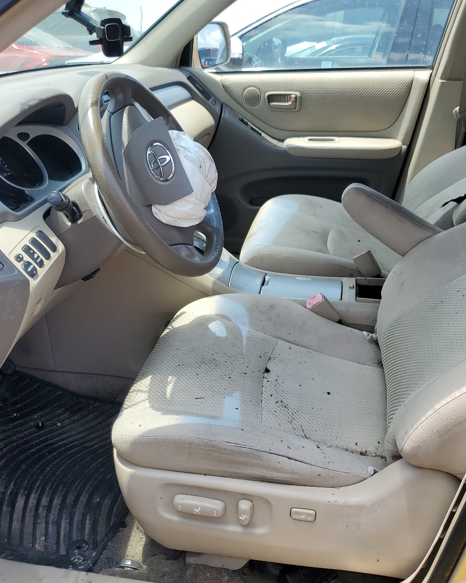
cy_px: 291
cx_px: 259
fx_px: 586
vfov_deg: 52.8
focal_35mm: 34
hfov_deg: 43.3
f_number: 1.5
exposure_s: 1/769
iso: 50
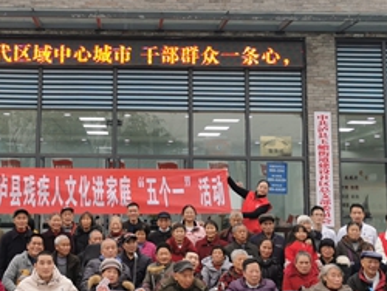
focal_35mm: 69
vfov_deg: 21.2
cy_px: 71
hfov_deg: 27.9
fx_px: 772
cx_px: 116
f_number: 1.8
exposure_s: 1/156
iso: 50
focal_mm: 5.58
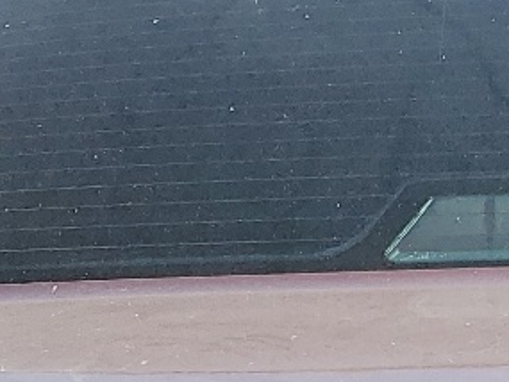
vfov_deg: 9.5
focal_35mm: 146
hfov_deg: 13.4
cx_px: 464
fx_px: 2148
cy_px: 766
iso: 50
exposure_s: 1/1667
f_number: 1.5
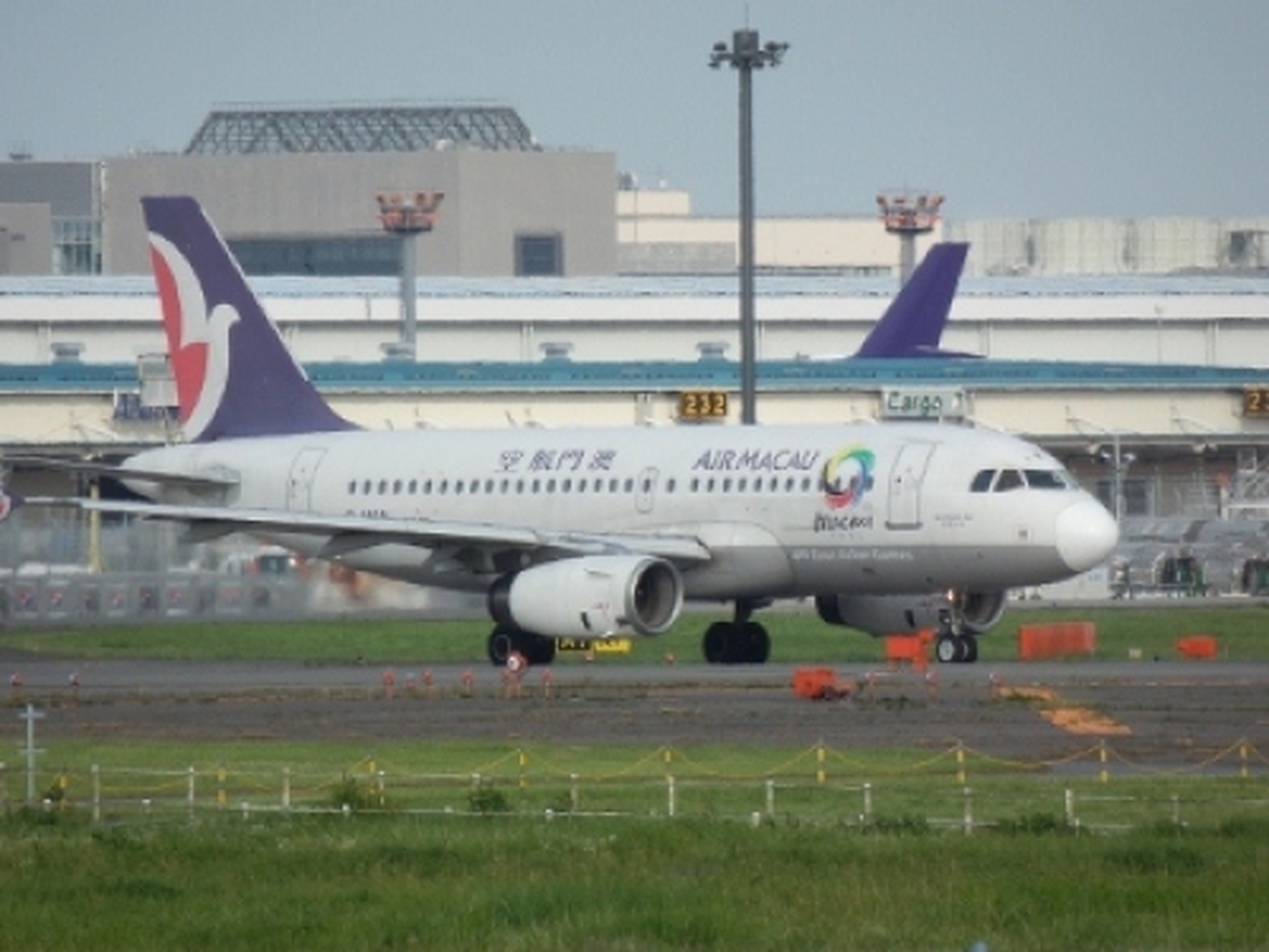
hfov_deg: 3.3
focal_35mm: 600
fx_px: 21996
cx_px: 634
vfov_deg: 2.5
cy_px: 476
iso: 160
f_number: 6.9
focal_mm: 108
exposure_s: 1/500
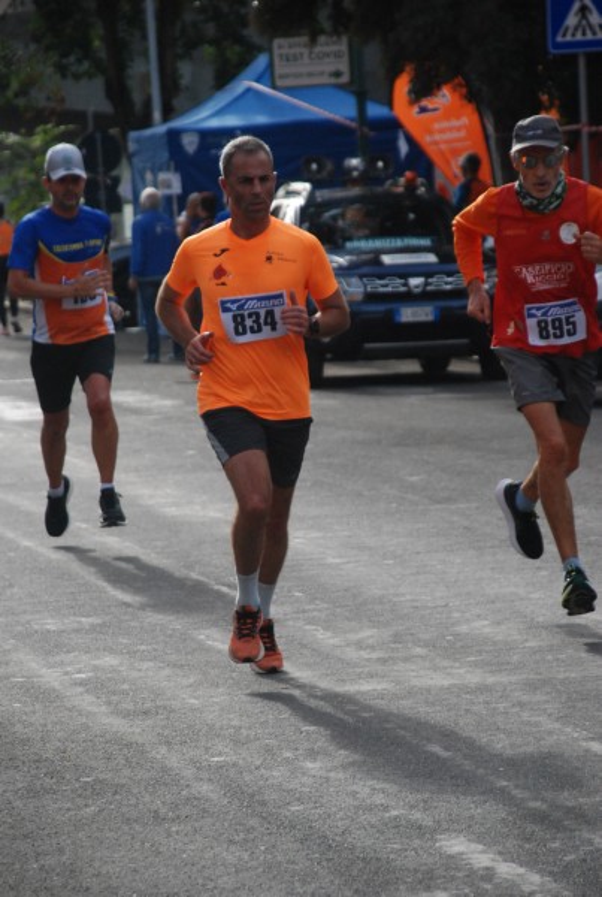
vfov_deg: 10.9
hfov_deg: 7.4
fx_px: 4679
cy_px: 448
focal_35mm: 188
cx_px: 301
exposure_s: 1/1250
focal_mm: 125
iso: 1000
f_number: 5.6
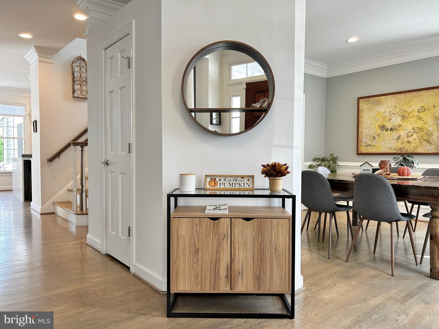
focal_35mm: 26
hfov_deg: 67.3
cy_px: 164
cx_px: 220
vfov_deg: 53.1
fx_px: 330
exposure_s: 1/120
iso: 80
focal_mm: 5.7
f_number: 1.5
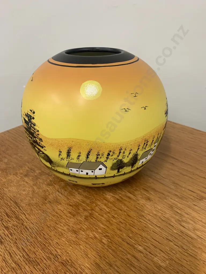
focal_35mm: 26
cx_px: 103
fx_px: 206
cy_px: 137
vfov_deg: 67.3
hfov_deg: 53.1
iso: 80
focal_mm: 4.25
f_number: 1.8
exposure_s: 1/50
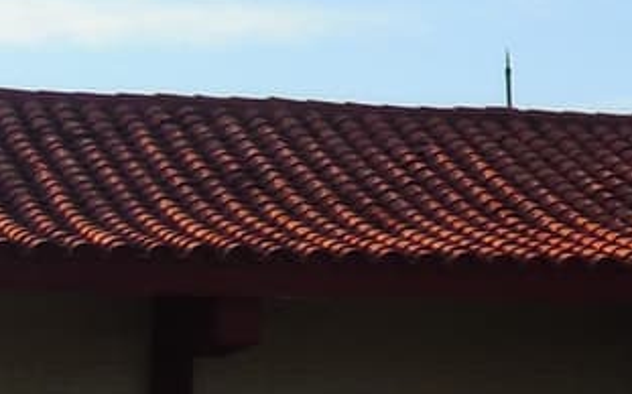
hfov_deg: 9.7
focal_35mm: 198
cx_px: 1347
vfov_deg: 6.6
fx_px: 3409
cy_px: -49
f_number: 3.6
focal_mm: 5.2
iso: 80
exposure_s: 1/640
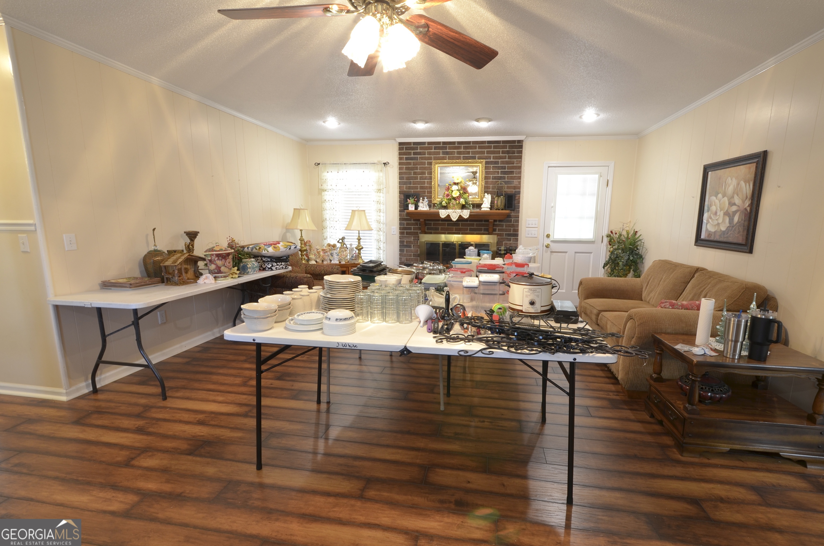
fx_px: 343
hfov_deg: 100.5
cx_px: 412
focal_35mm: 15
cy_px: 273
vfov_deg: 77.1
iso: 200
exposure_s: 1/1.6
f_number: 9
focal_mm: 10
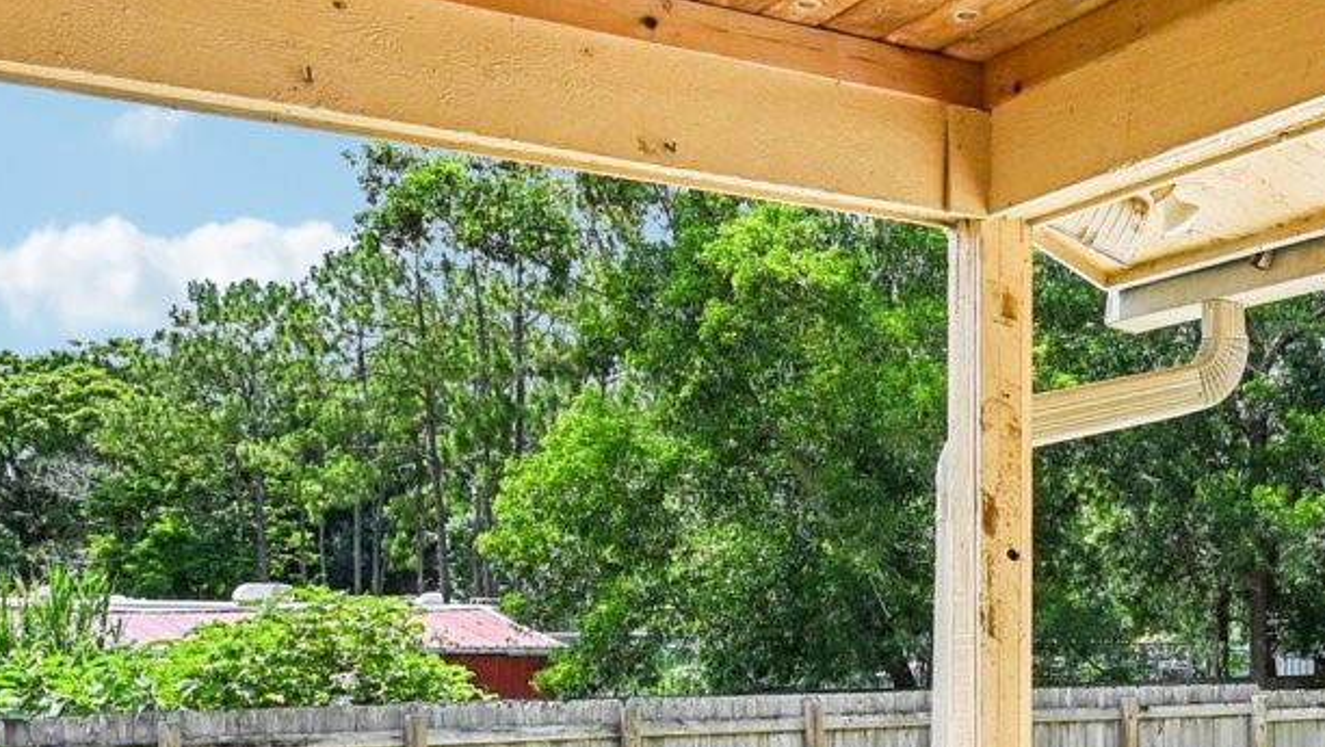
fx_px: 1722
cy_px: 695
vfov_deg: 23.7
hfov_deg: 39.5
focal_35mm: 49
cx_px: 1150
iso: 640
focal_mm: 14
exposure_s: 1/1250
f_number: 8
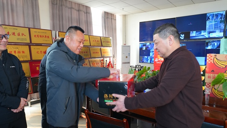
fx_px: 144
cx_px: 103
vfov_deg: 47.6
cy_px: 74
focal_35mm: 24
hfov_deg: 76.1
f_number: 5
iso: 1600
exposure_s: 1/60
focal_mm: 20
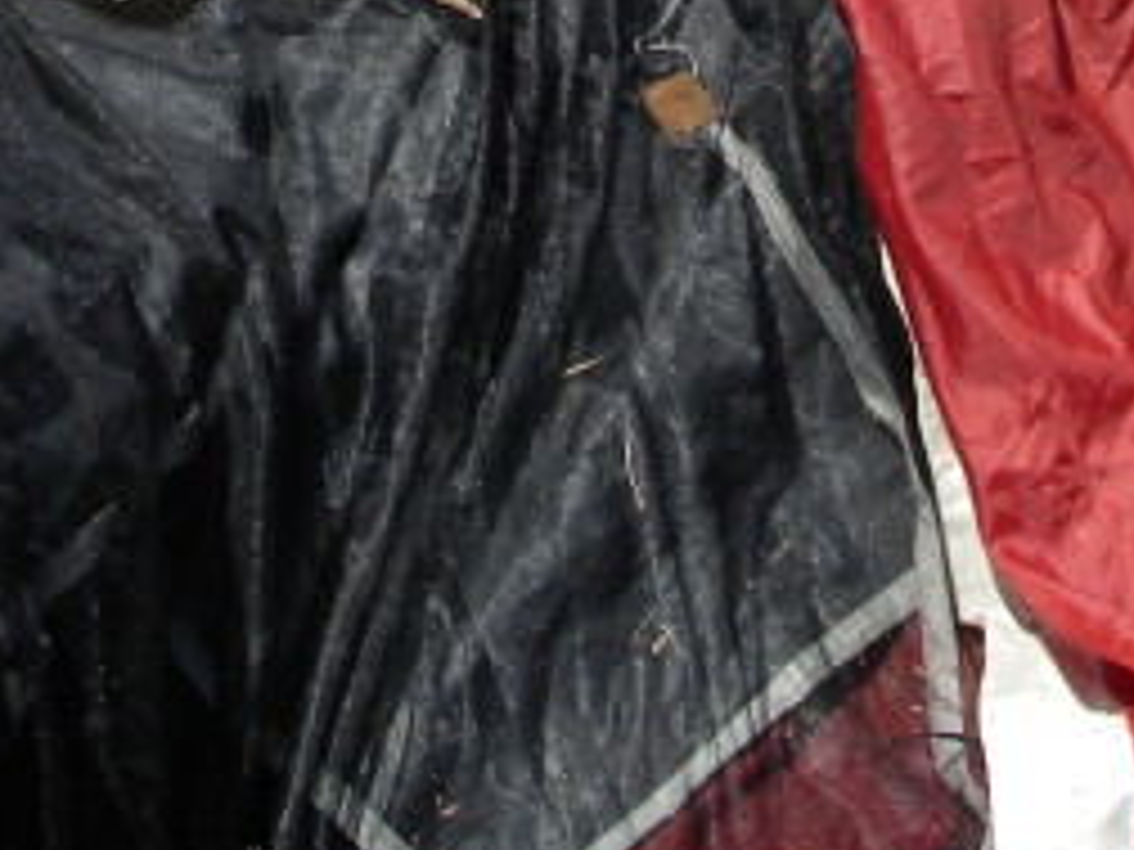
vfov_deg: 12.6
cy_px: -198
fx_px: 3735
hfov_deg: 17.1
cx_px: 243
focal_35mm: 114
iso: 80
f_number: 7
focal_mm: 5
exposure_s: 1/279
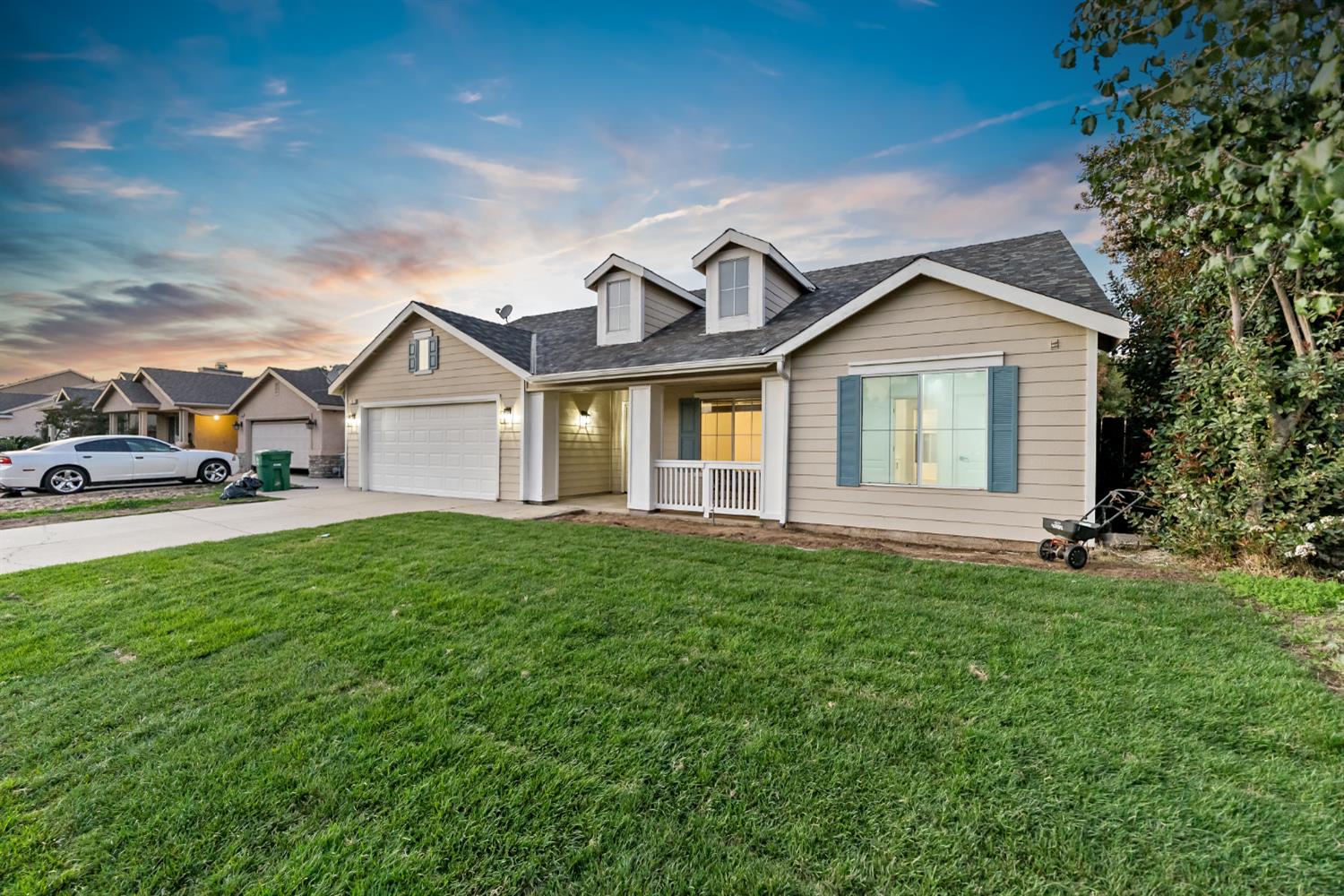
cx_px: 672
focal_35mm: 14
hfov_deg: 104.3
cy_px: 448
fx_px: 523
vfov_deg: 81.2
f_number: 2.8
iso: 1600
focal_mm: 14
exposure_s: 1/160
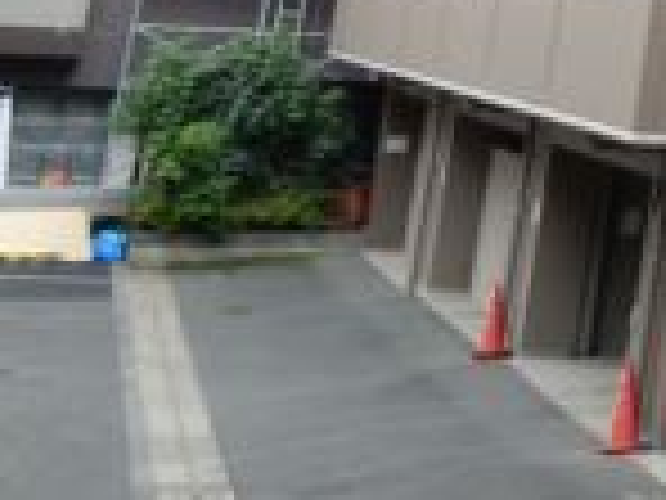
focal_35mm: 108
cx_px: 1404
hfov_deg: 14.5
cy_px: -532
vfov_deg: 12.0
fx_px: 2078
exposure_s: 1/125
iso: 125
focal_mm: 4.5
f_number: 3.7
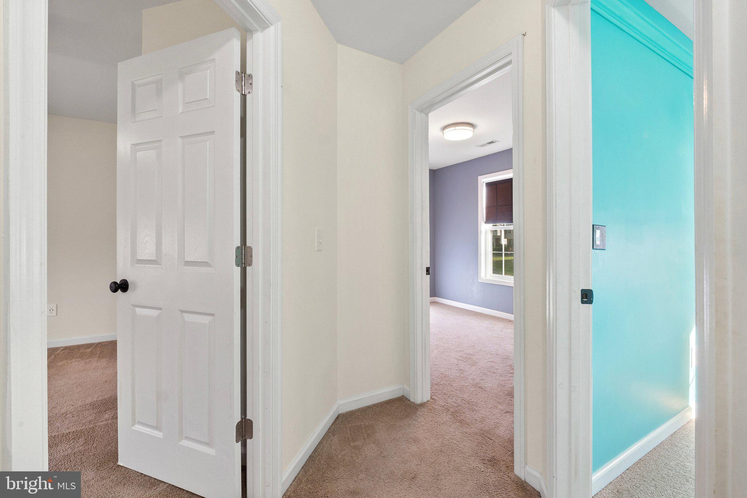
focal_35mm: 15
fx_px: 311
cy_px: 249
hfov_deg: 100.4
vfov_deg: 77.3
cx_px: 374
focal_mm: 10
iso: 640
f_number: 8
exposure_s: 1/5
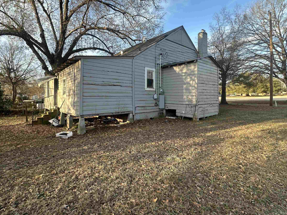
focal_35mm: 18
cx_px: 128
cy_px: 94
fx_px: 149
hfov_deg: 87.4
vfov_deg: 71.3
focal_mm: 2.22
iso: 40
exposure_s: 1/299
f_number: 2.2
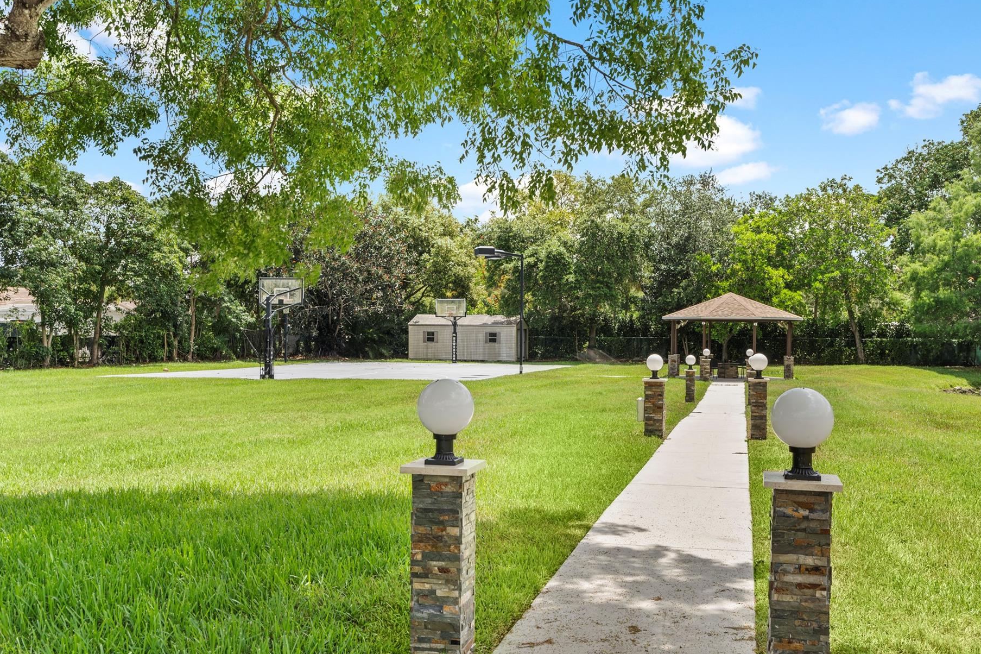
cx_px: 528
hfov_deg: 55.7
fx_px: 926
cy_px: 331
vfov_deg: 38.9
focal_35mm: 34
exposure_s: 1/15
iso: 50
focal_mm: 30
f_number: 9
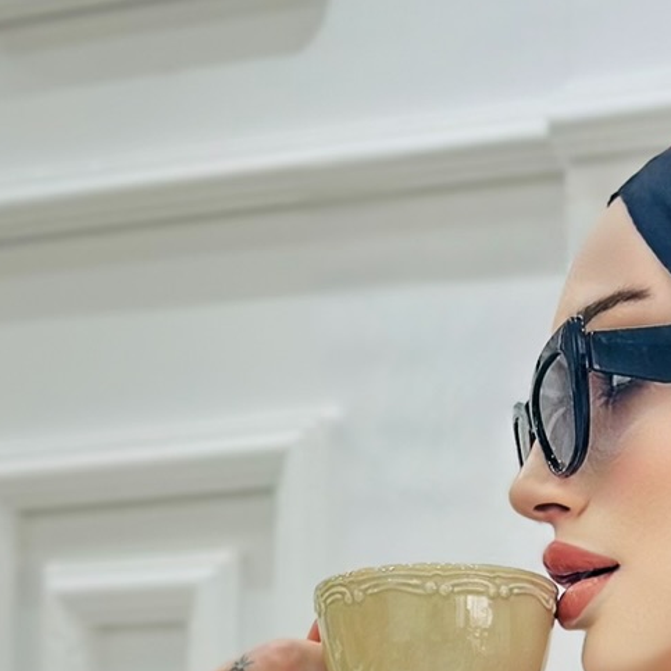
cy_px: 906
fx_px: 3948
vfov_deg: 9.5
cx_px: 721
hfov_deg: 9.6
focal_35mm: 180
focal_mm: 6.86
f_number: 1.78
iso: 125
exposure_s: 1/100
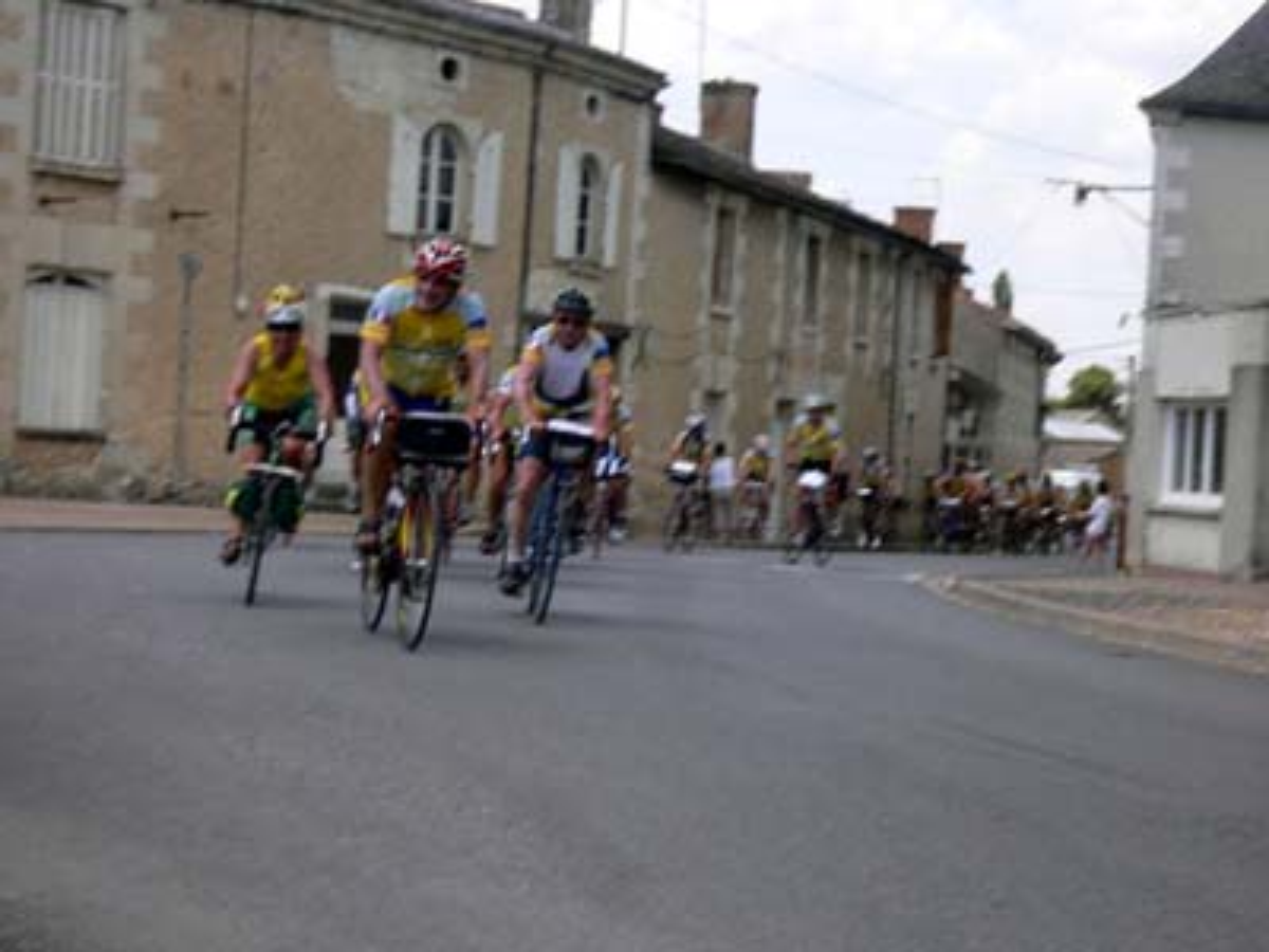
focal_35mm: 74
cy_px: 476
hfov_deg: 26.3
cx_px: 634
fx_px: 2713
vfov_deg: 19.9
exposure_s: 1/100
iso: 80
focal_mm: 12.3
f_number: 8.5
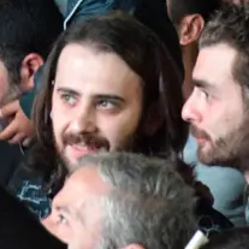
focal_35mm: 757
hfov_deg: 2.3
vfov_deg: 2.3
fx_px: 6161
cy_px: -102
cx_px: 8
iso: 8000
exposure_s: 1/50
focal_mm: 140
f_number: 10
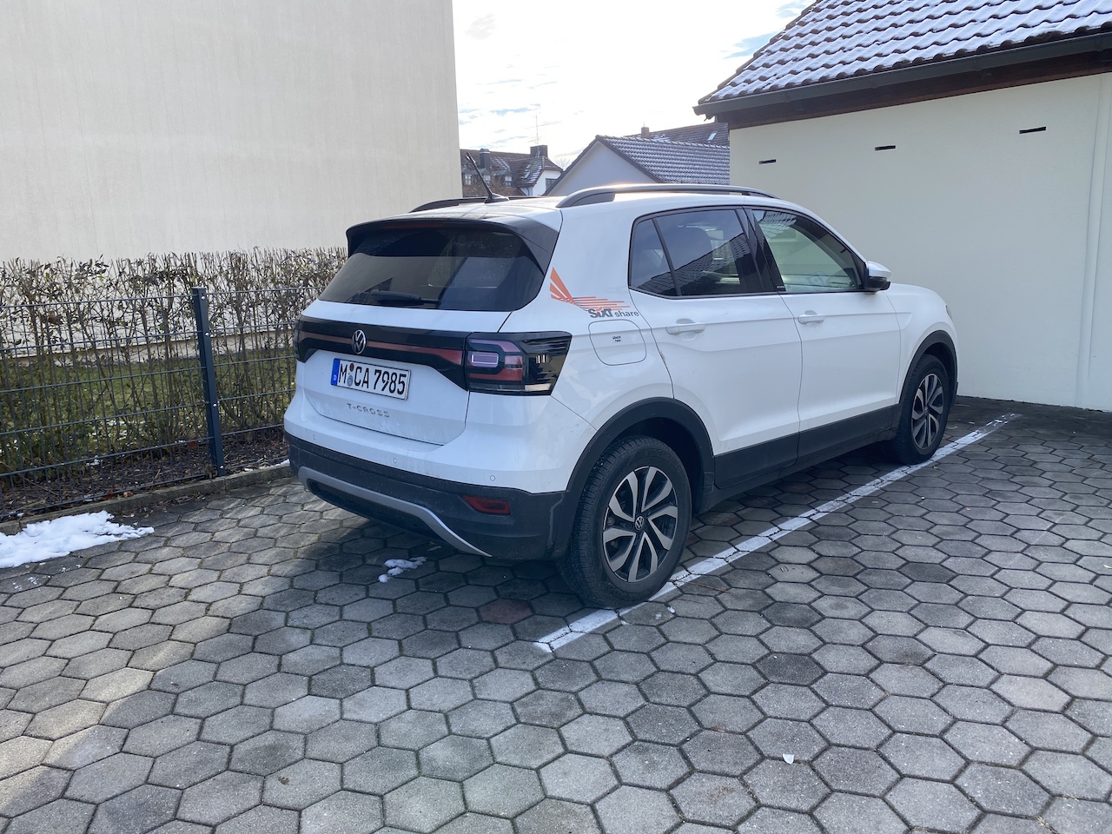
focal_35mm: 26
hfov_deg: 67.3
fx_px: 835
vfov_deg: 53.1
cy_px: 417
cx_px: 556
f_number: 1.8
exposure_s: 1/752
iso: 32
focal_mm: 4.25
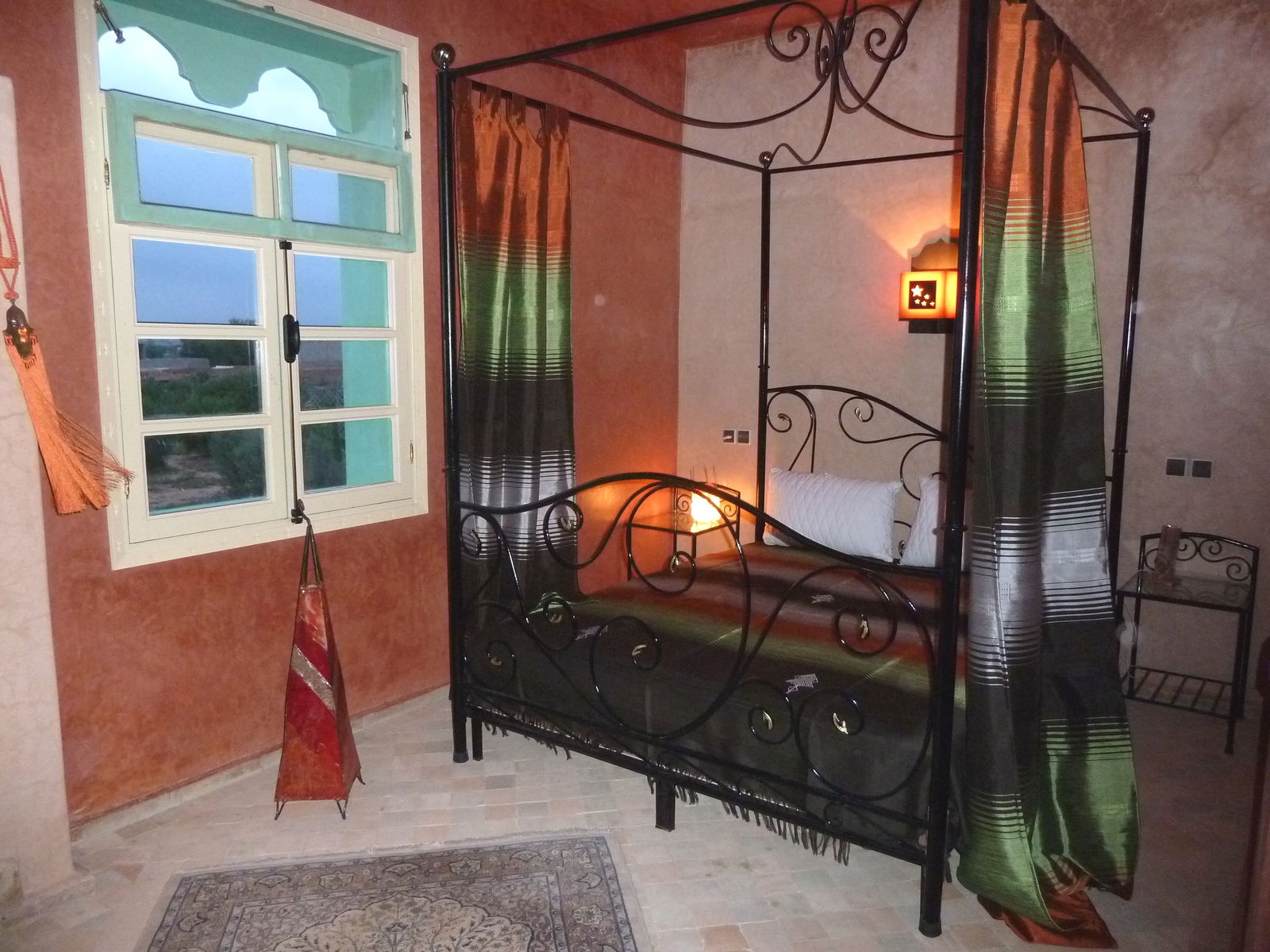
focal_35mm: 25
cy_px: 476
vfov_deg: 54.9
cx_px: 635
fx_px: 917
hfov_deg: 69.4
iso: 400
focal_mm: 4.1
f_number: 3.3
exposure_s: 1/8
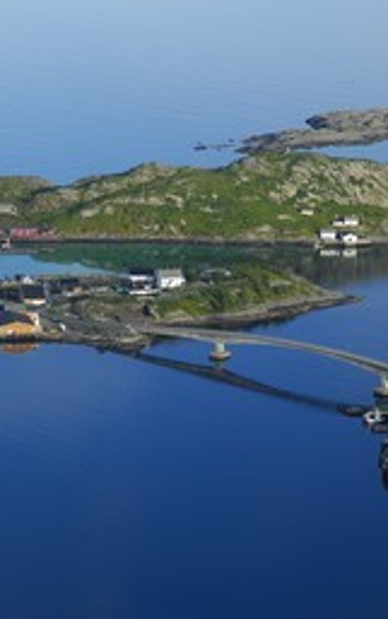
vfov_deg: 17.4
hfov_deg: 10.9
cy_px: 287
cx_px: 110
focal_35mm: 120
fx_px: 2027
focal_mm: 48
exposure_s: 1/800
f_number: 3.5
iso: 100
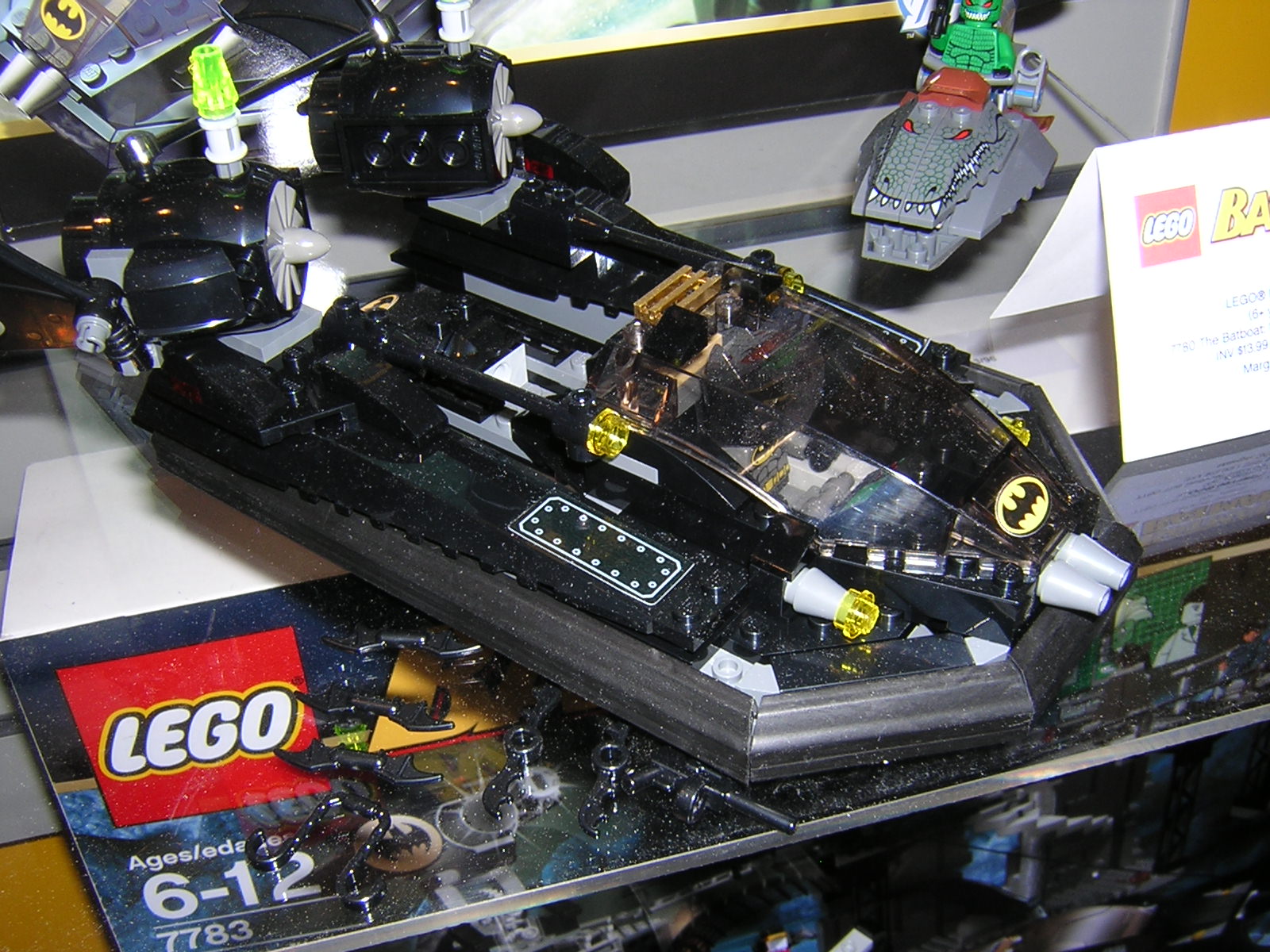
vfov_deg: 36.0
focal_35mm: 40
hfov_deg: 46.8
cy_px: 476
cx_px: 635
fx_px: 1468
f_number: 5.4
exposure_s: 1/60.1
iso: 100
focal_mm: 5.2
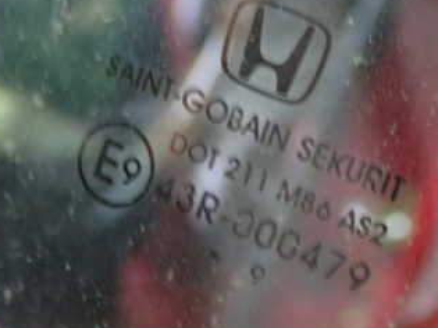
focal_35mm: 103
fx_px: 1303
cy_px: 170
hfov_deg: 19.1
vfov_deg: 14.4
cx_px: 266
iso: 1250
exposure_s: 1/13
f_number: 3.3
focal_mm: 9.65
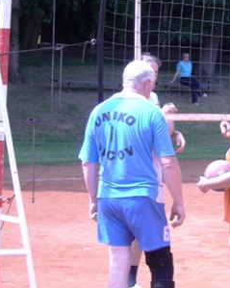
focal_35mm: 131
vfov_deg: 14.7
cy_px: 125
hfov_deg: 11.7
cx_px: 191
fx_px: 1115
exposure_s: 1/160
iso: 50
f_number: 3.7
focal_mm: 10
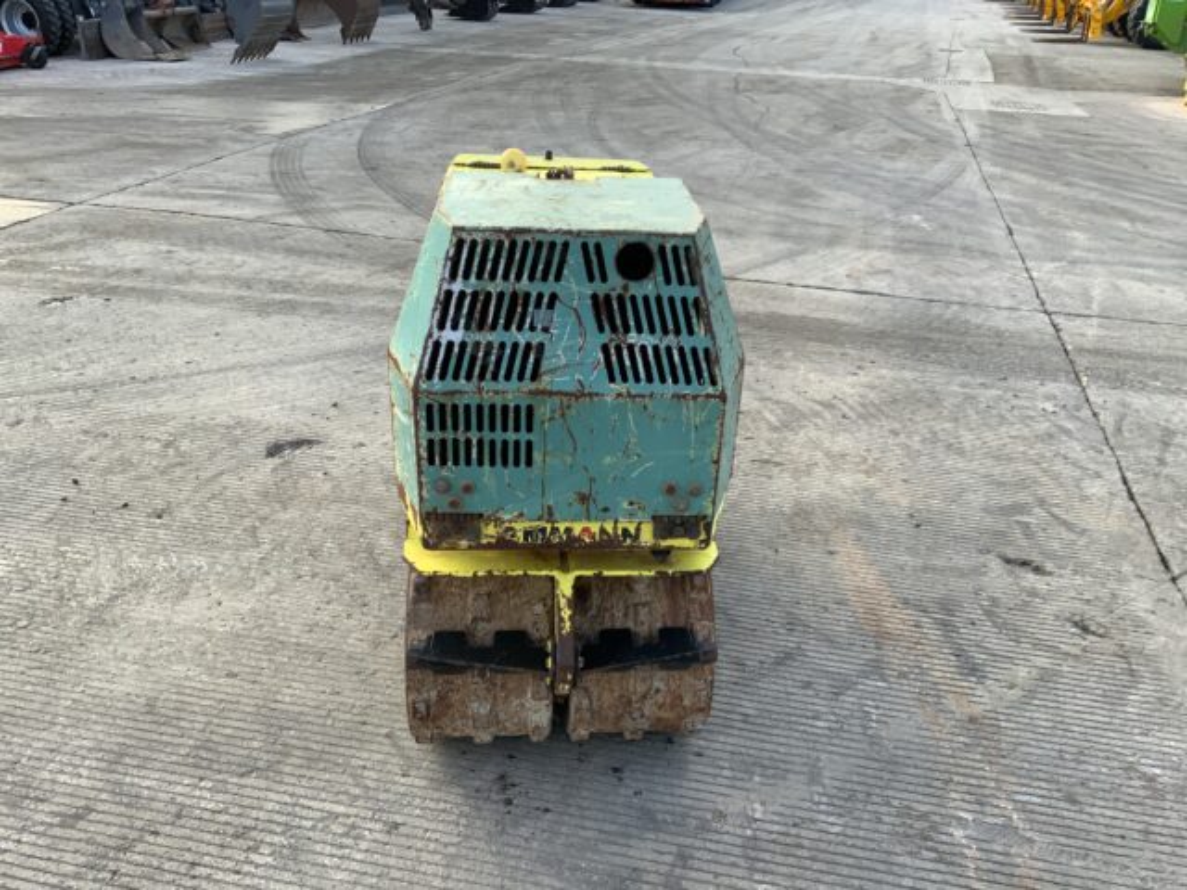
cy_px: 445
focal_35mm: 29
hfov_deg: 61.7
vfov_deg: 48.2
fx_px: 994
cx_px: 594
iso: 16
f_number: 1.8
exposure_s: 1/183
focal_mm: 3
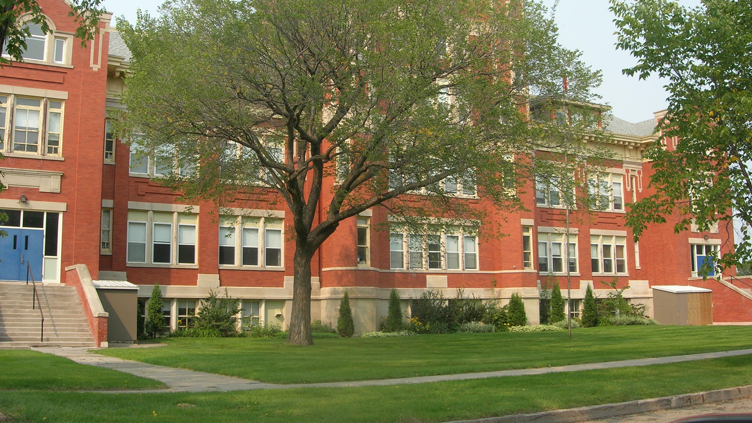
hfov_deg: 48.4
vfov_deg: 28.3
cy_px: 178
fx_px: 837
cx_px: 377
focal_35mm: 42
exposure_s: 1/324
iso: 64
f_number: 4.8
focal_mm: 7.8
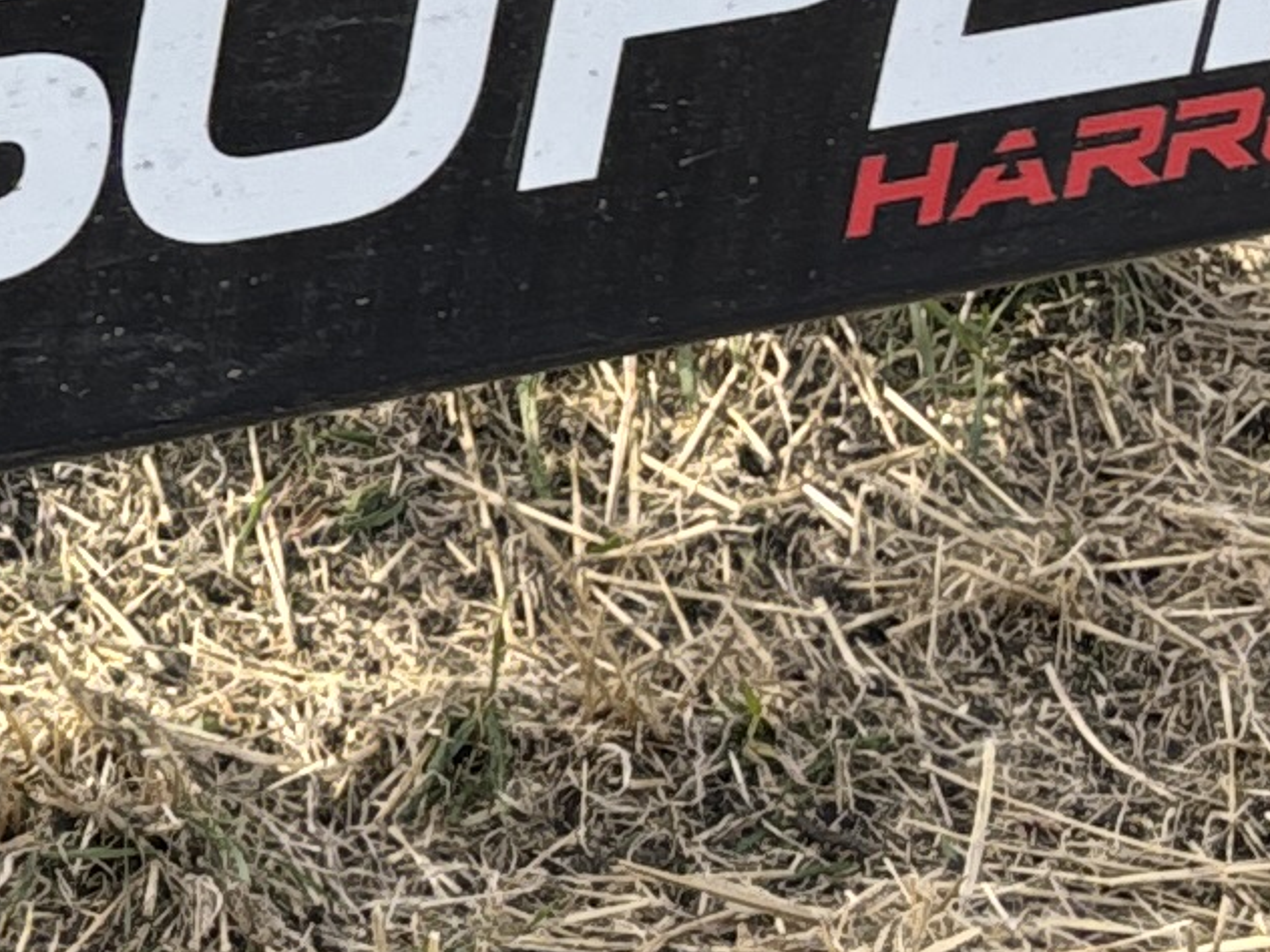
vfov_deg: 8.9
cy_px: -2
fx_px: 6090
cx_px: -874
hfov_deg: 11.2
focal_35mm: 166
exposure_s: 1/775
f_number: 1.6
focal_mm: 5.96
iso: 50
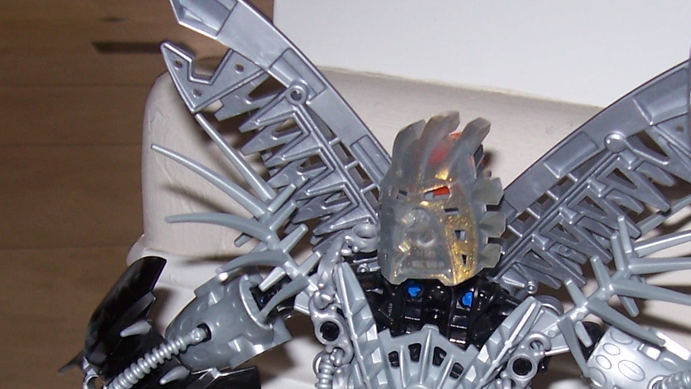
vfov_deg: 15.4
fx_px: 1411
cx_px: 424
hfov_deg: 27.4
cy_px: 403
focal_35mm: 77
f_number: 2.7
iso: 80
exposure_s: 1/60
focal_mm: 5.6
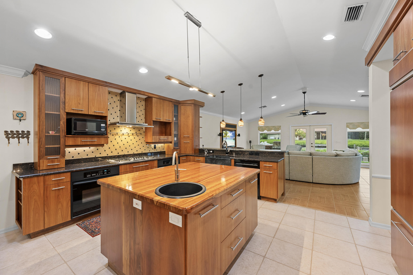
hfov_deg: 104.3
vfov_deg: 81.2
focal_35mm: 14
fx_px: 161
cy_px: 138
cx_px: 206
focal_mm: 14
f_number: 7.1
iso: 500
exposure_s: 1/5
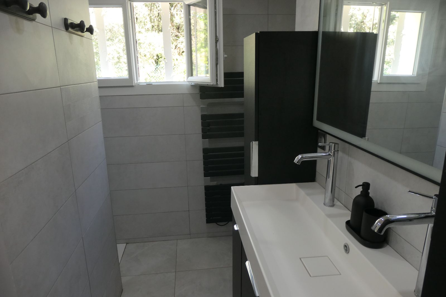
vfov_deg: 53.1
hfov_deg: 73.8
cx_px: 223
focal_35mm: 24
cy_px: 148
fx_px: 297
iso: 320
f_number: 3.3
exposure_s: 1/60
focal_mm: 8.8
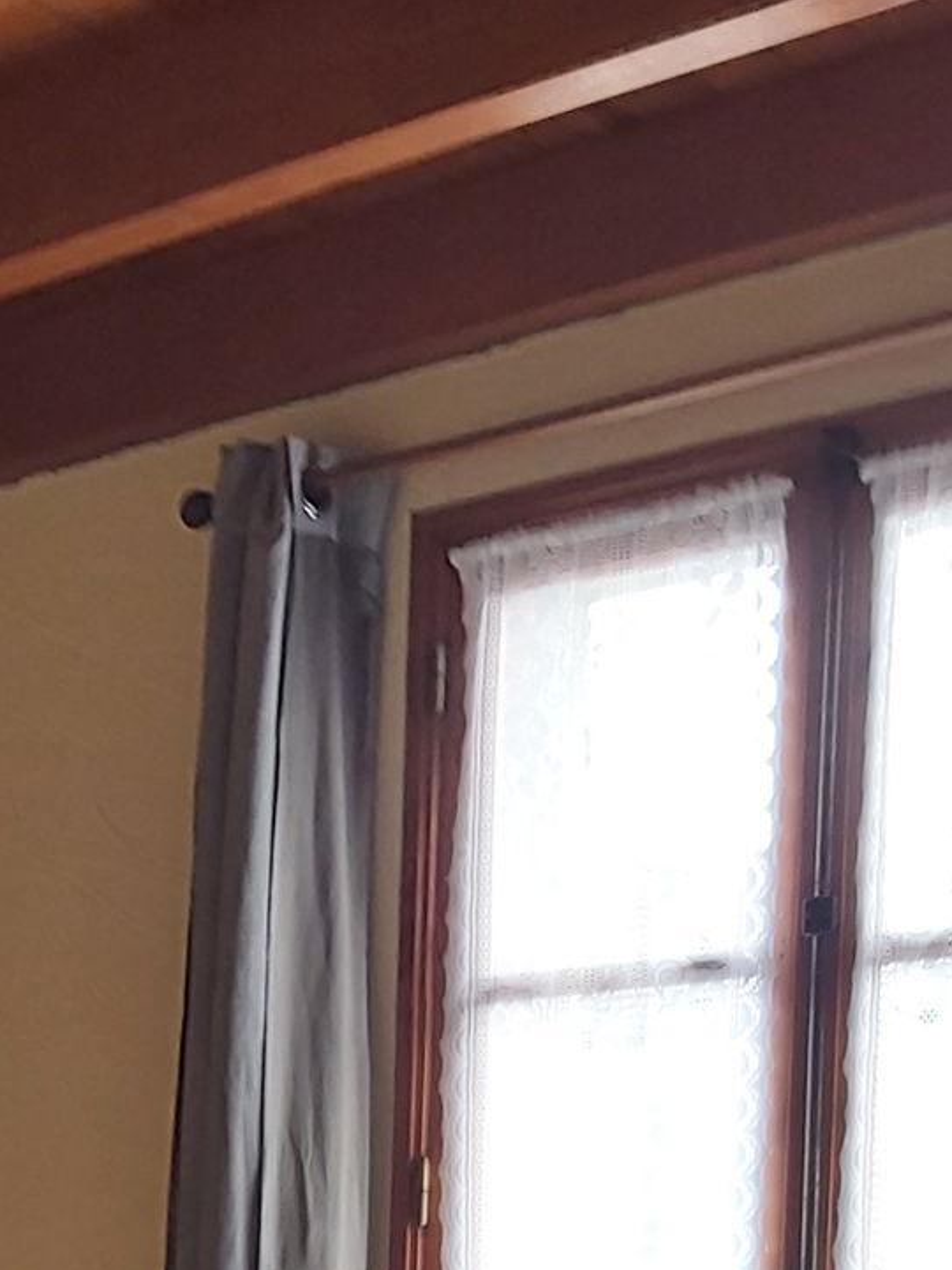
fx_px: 2824
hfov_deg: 18.4
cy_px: 1678
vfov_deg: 22.5
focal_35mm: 77
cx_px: -115
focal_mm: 3.92
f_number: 1.7
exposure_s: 1/50
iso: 125
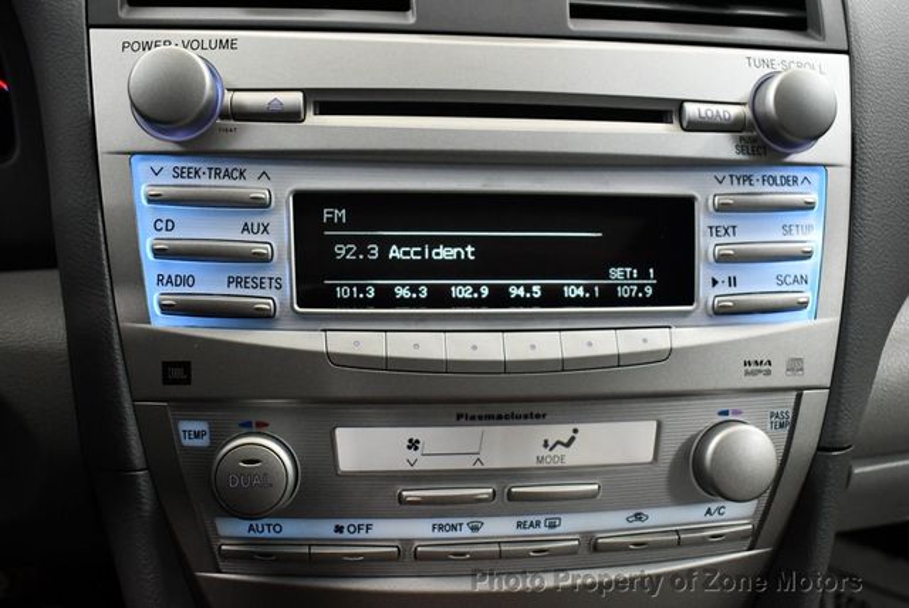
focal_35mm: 36
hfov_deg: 53.1
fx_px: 910
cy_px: 304
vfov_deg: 36.9
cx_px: 454
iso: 3200
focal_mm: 18
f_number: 3.5
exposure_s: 1/125
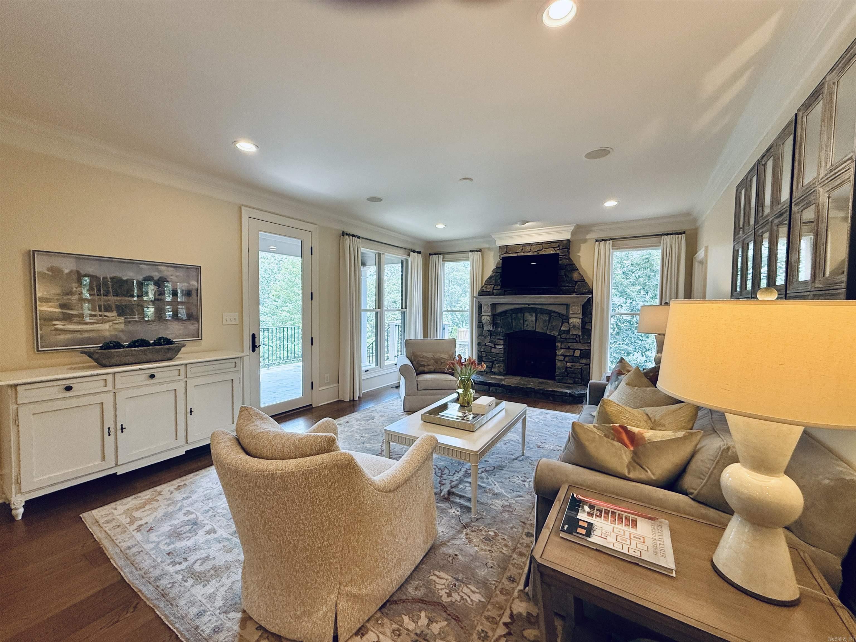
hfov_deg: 102.1
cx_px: 428
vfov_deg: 85.7
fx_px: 346
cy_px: 321
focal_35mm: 14
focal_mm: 2.22
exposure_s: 1/120
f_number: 2.2
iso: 160
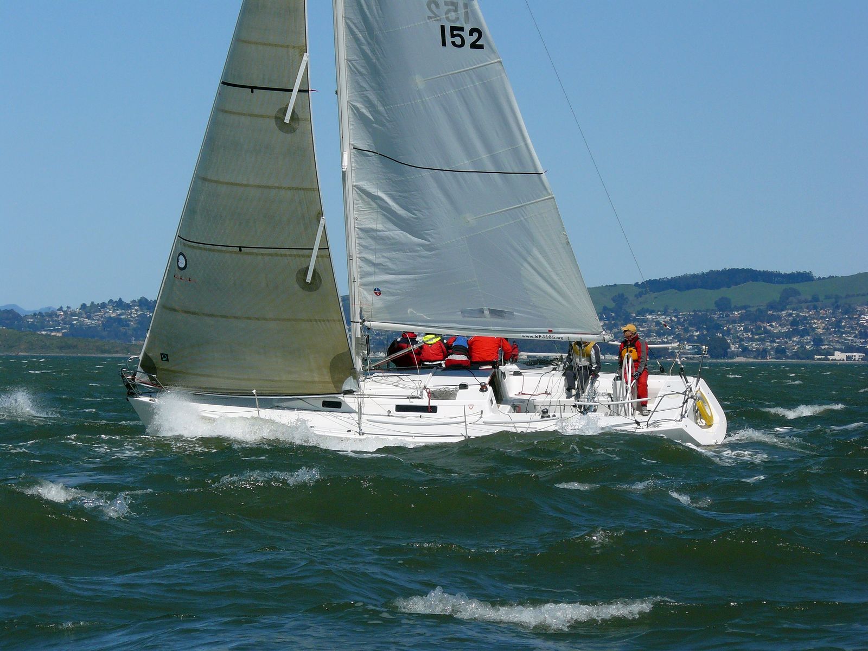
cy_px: 326
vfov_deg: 6.9
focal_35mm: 216
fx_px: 5416
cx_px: 434
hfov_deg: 9.2
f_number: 5.6
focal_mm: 35.9
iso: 100
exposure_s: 1/1000
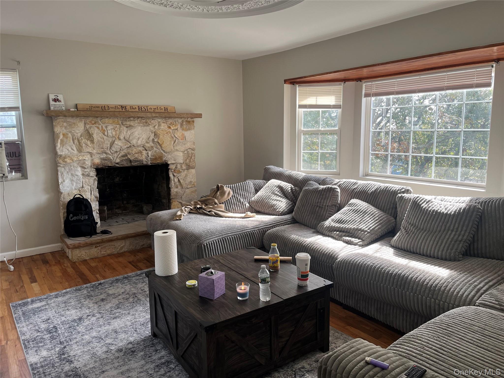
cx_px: 252
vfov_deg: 53.1
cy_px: 189
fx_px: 379
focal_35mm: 26
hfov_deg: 67.3
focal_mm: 5.1
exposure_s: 1/133
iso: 32
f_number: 1.6
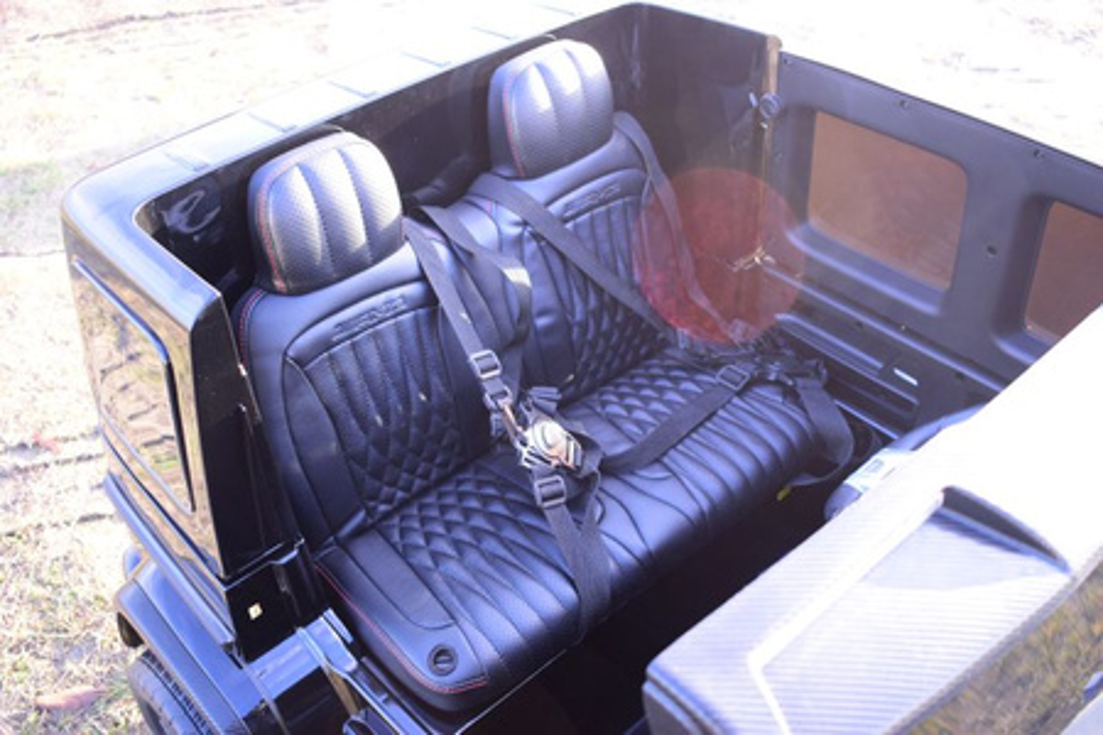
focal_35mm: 36
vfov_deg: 36.9
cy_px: 368
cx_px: 552
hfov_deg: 53.1
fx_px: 1103
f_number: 4
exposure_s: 1/80
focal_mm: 24
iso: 500
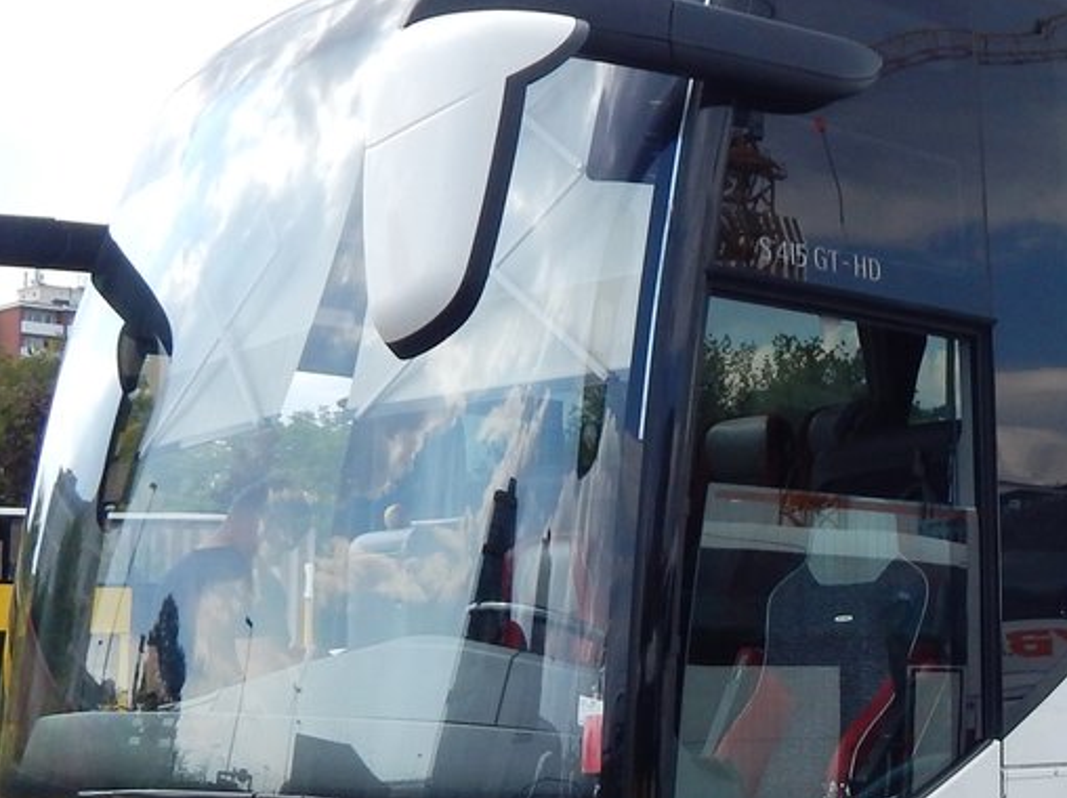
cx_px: 956
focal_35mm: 52
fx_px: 1601
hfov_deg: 34.8
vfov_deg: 27.3
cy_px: 656
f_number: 3
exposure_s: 1/1500
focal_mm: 4
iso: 125
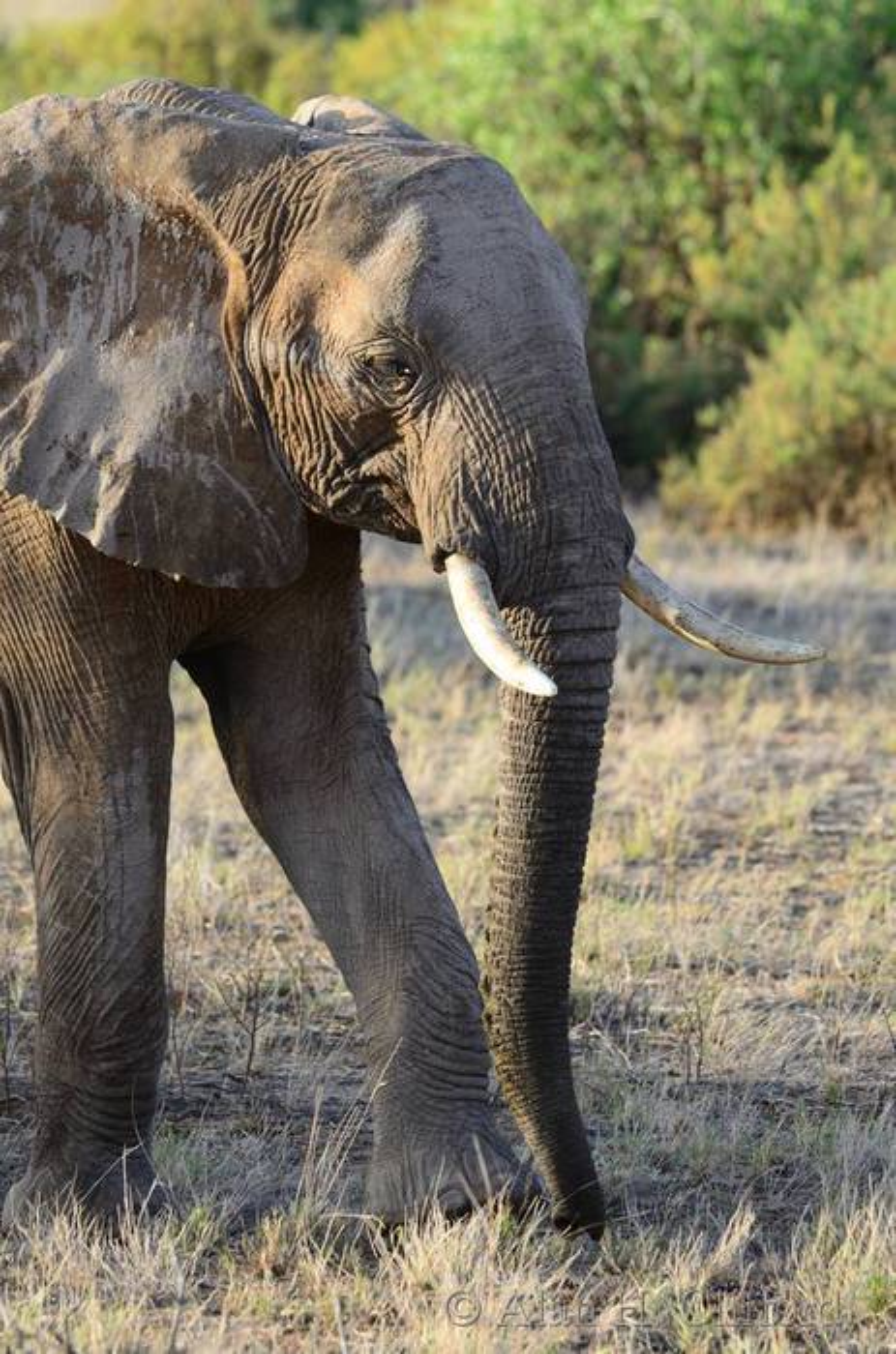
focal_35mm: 375
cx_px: 448
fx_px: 14076
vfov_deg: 5.5
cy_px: 677
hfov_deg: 3.6
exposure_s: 1/400
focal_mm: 250
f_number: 5.3
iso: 400
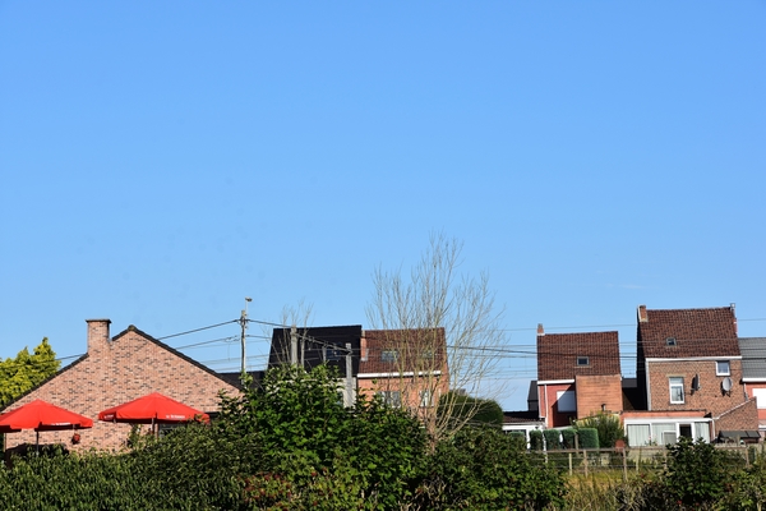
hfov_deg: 19.5
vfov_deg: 13.0
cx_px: 383
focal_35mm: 105
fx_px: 2234
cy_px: 256
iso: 100
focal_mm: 70
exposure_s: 1/160
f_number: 11
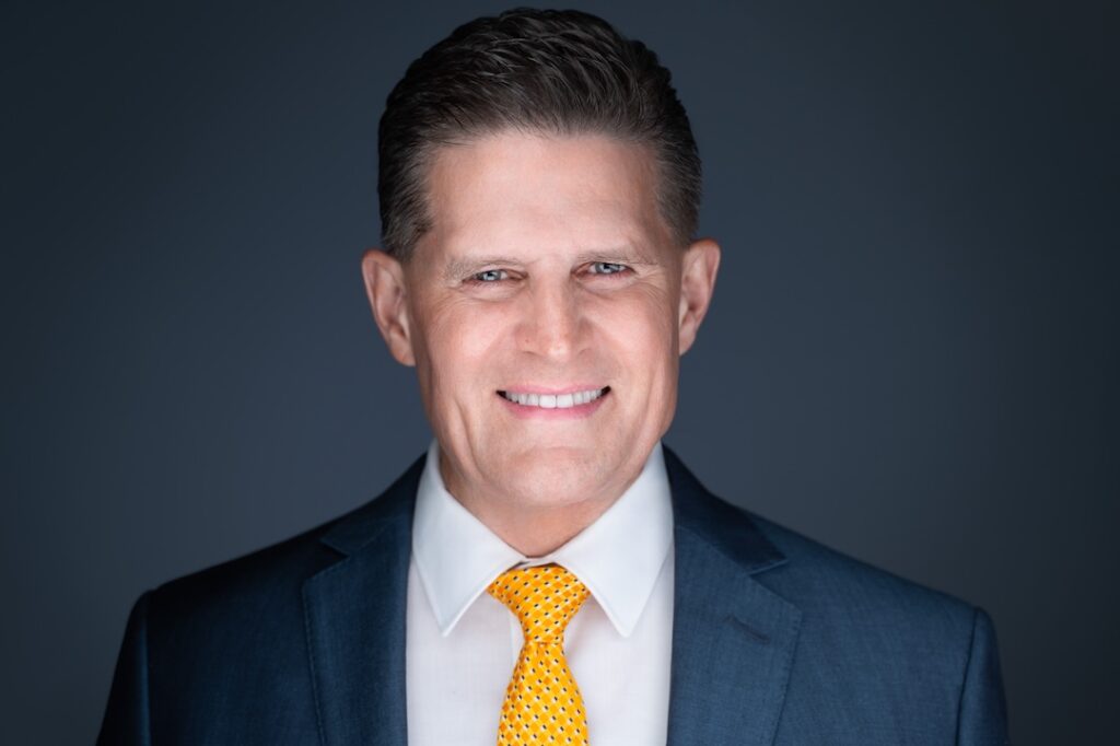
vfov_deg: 13.0
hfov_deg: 19.5
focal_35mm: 105
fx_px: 3265
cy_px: 373
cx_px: 560
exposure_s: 1/200
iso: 160
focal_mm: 105
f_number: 4
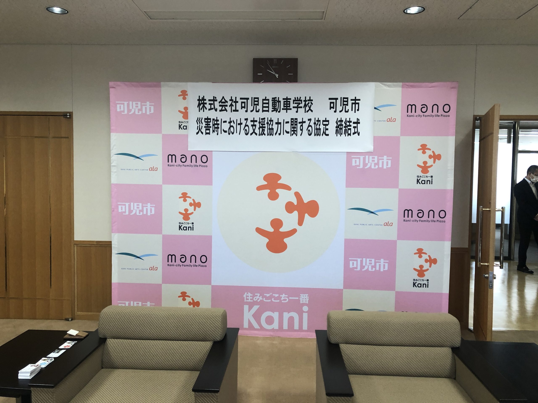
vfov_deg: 49.7
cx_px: 269
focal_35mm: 28
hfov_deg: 63.4
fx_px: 435
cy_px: 202
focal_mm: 3.99
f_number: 1.8
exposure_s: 1/30
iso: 25
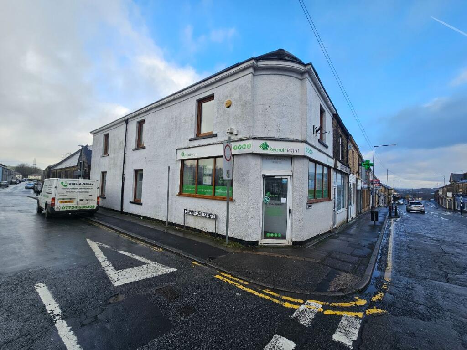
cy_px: 175
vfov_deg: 89.9
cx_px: 234
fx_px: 175
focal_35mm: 13
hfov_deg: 106.2
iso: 50
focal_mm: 2.2
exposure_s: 1/493
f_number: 2.2
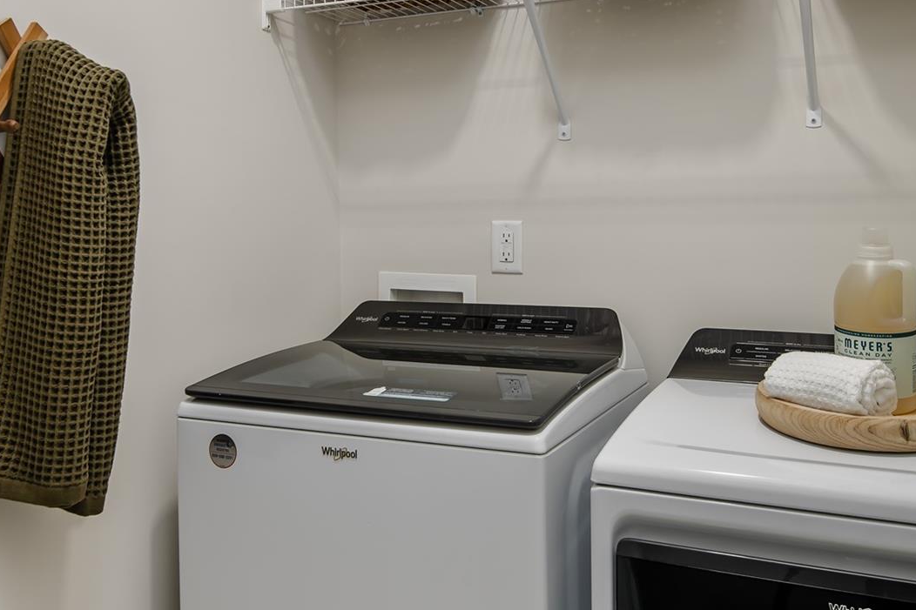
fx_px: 941
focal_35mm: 37
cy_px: 328
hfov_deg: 51.7
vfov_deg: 35.9
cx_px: 381
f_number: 9
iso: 200
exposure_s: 1/200
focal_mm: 19
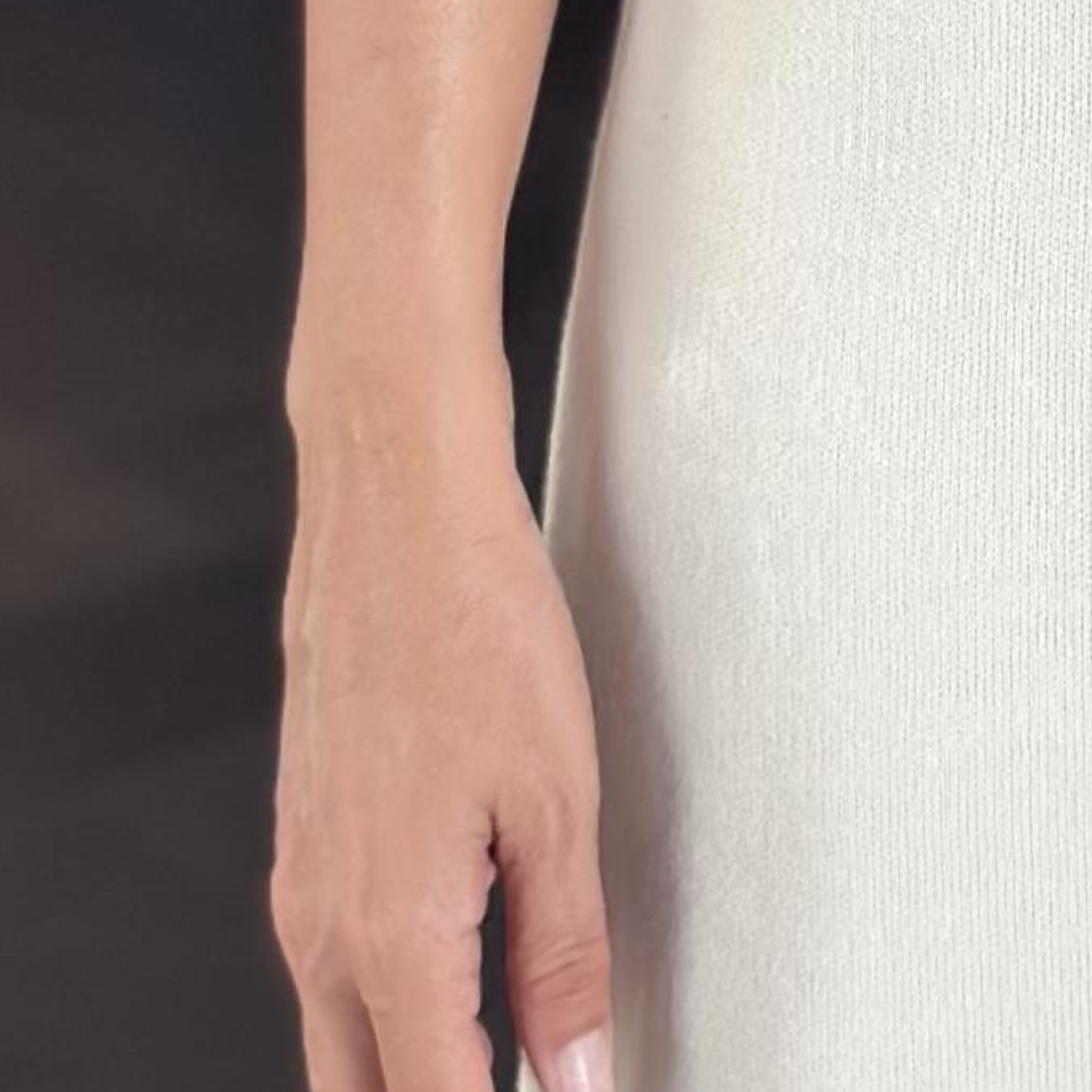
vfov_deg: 6.7
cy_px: -1299
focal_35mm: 251
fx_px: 8958
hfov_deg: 6.9
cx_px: 1449
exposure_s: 1/186
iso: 80
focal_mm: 6.86
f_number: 1.78
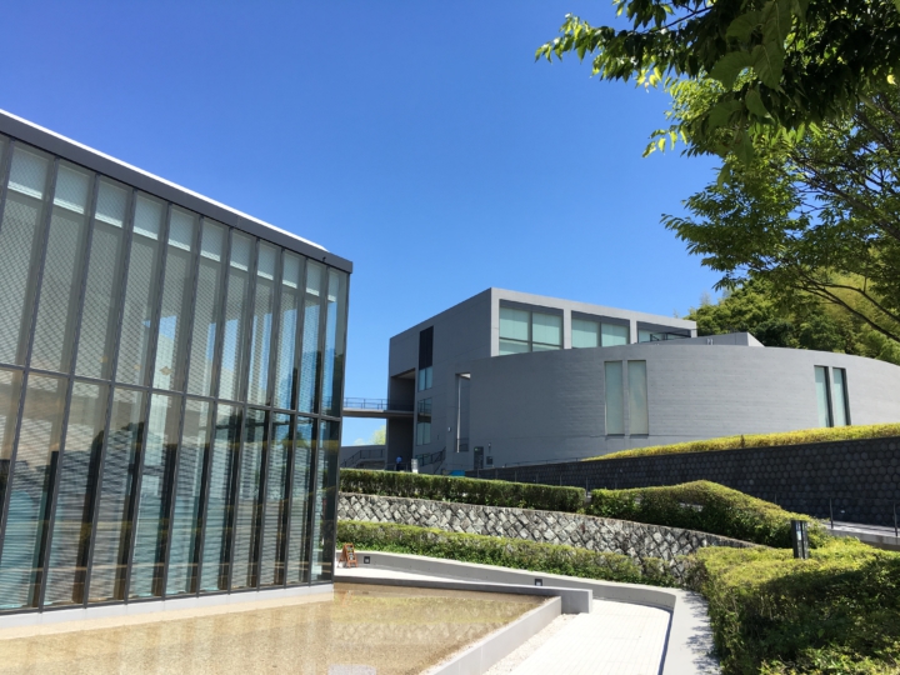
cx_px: 450
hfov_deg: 61.7
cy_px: 338
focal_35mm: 29
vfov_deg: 48.2
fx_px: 754
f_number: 2.2
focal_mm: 4.15
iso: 25
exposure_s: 1/1040
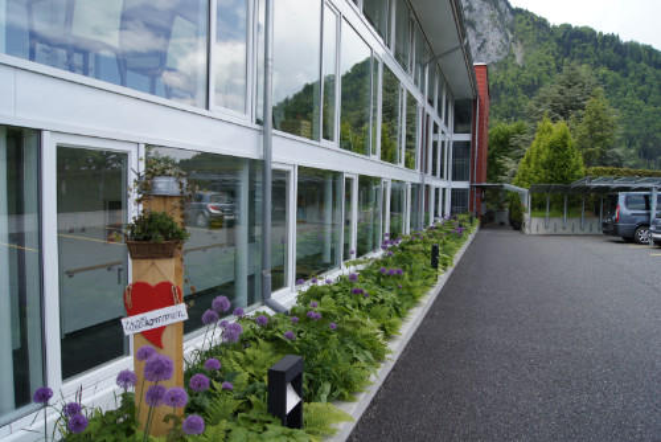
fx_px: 496
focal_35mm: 27
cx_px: 330
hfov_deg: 67.4
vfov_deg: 48.0
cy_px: 221
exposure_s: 1/400
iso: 200
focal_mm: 18
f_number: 5.6
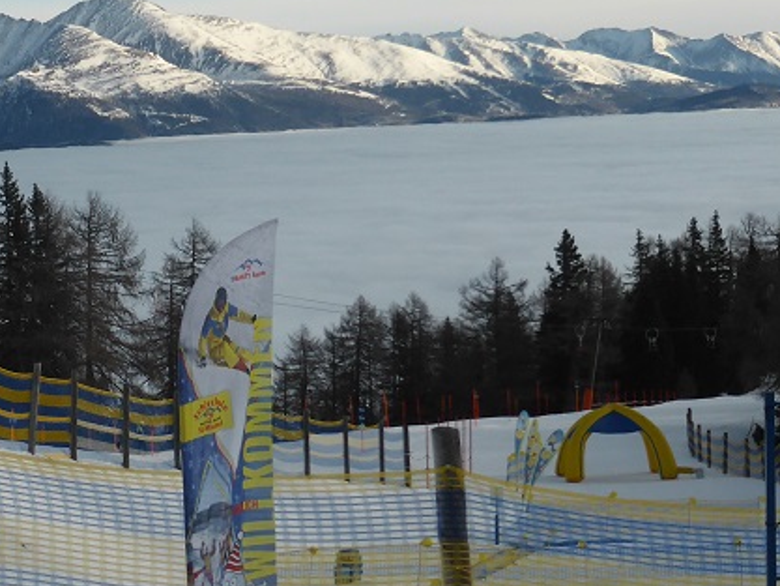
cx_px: 168
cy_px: 227
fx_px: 2547
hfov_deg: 17.3
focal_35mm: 113
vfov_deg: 13.1
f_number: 4.1
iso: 100
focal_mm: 7.9
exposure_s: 1/800
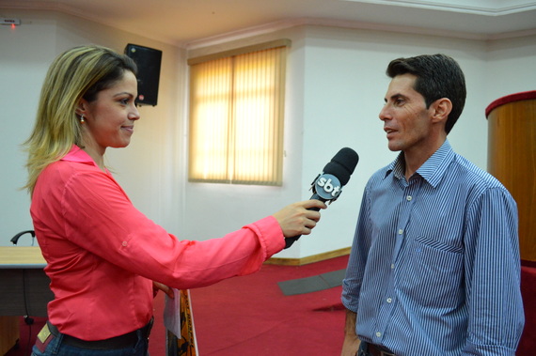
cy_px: 178
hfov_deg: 67.4
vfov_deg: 47.9
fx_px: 402
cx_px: 268
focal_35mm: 27
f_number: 3.5
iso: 1100
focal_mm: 18
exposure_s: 1/60
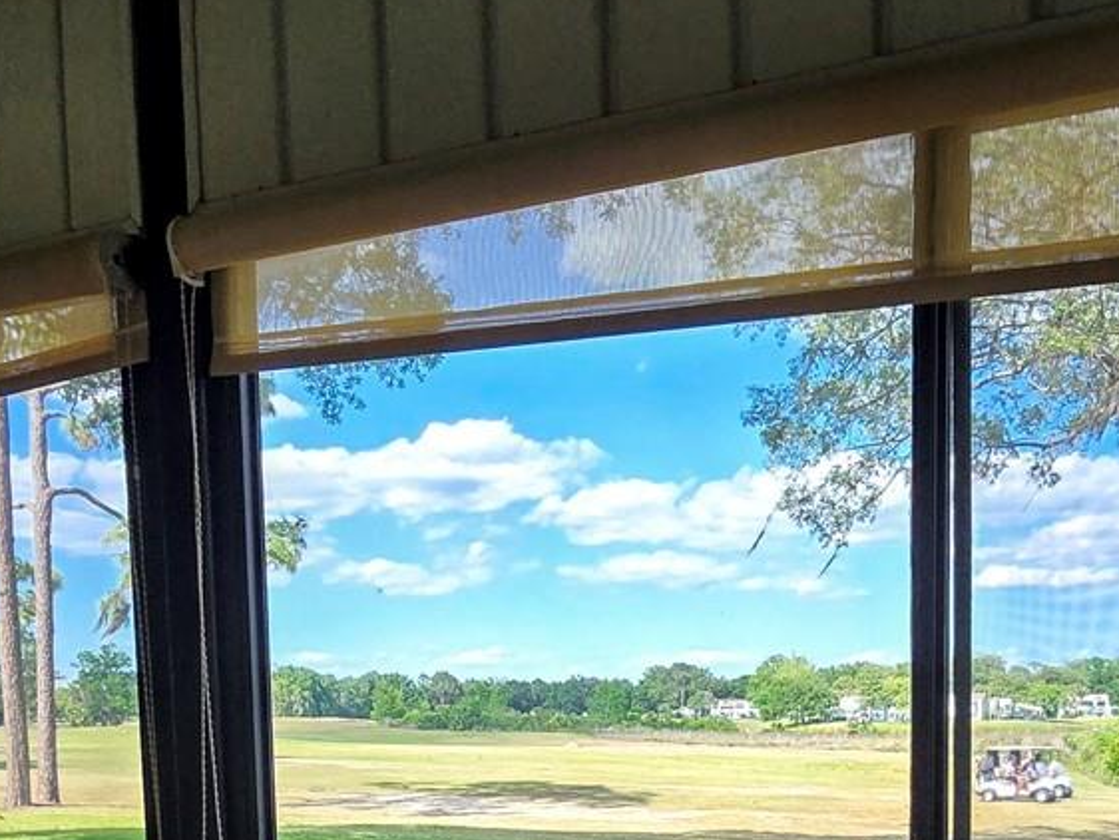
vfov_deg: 34.9
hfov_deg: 50.0
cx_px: 641
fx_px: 1197
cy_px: 850
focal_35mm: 37
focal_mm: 2.2
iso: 50
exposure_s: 1/640
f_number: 2.2
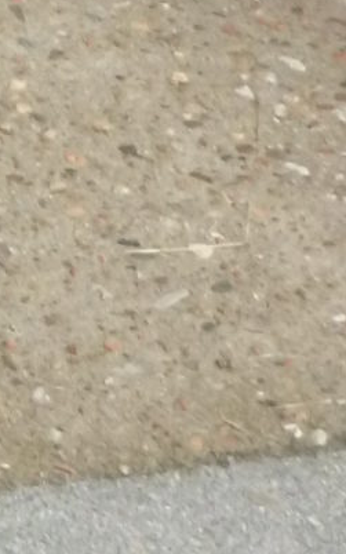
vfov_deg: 9.2
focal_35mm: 223
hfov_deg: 5.5
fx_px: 3367
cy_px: -262
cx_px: -678
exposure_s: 1/125
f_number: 4.3
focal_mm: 5.9
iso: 160
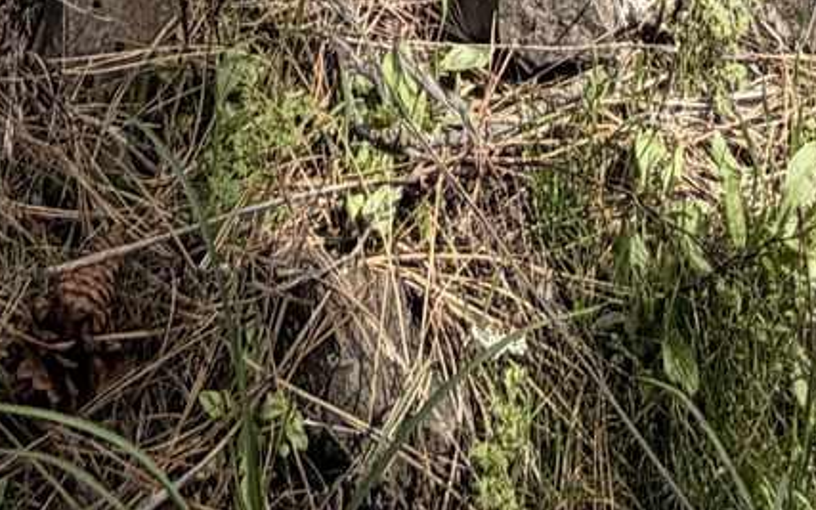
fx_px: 1779
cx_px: 613
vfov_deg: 8.3
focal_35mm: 80
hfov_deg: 25.5
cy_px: -1505
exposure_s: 1/770
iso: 32
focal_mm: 2.22
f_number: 2.2
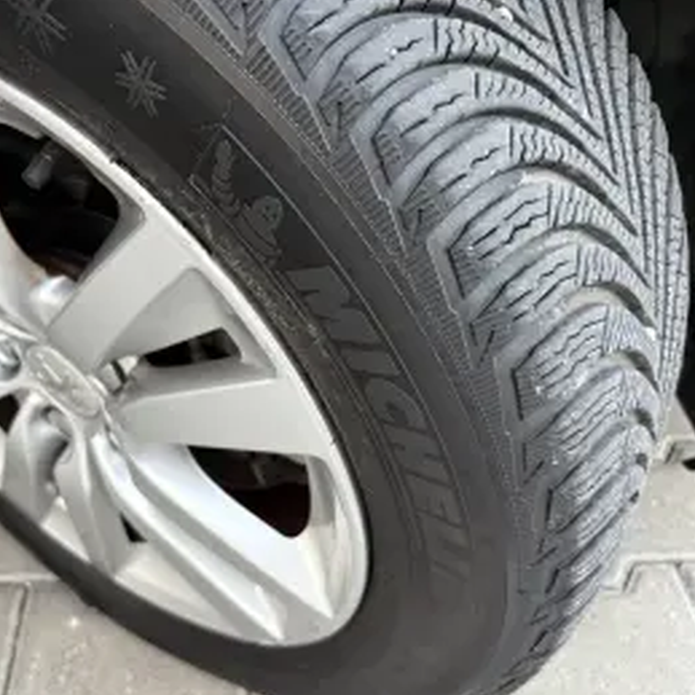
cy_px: 354
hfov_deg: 50.5
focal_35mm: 32
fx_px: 727
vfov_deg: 51.1
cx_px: 255
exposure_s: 1/60
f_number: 1.6
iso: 250
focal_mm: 5.96
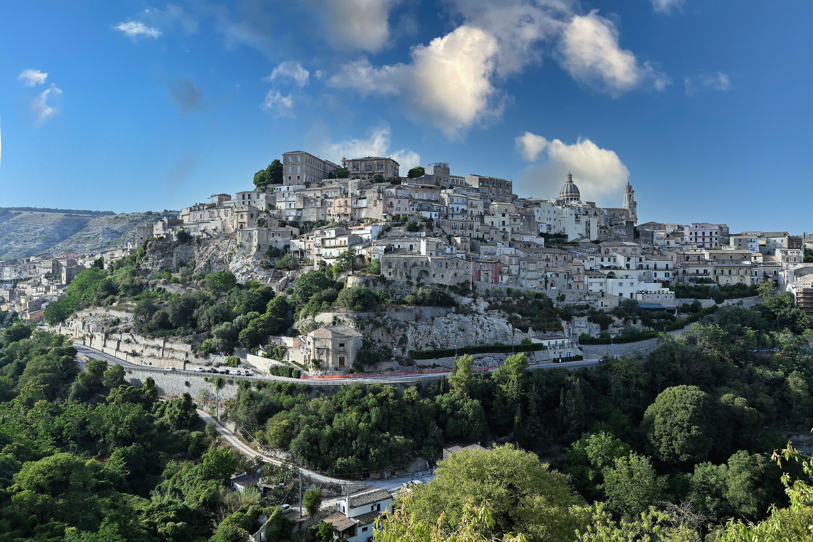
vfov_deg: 49.6
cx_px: 406
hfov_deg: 69.4
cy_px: 271
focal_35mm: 26
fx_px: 587
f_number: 5.6
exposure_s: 1/250
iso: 100
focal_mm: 26
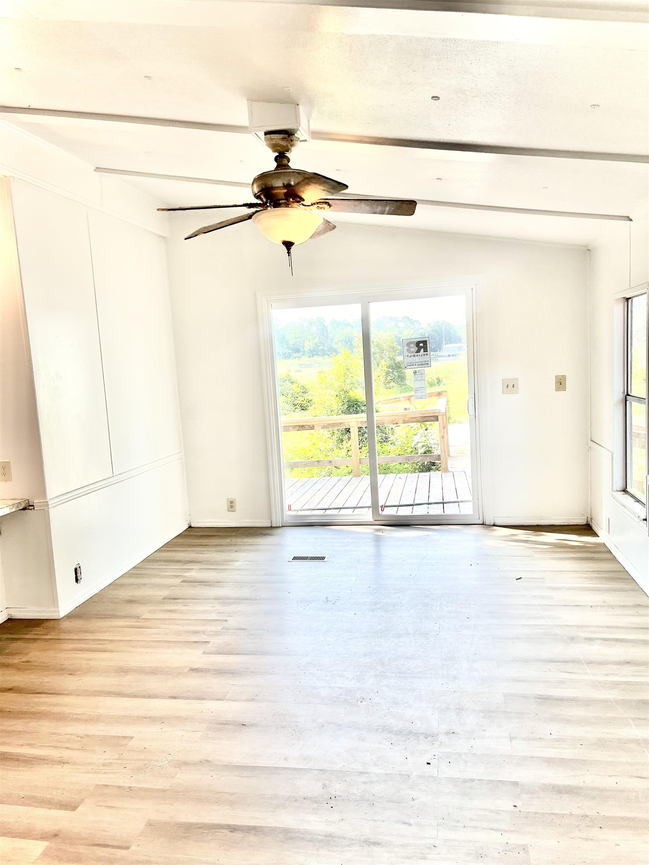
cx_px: 324
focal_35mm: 26
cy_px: 432
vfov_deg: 67.3
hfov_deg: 53.1
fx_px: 650
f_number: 1.6
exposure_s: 1/187
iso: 40
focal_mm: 5.1
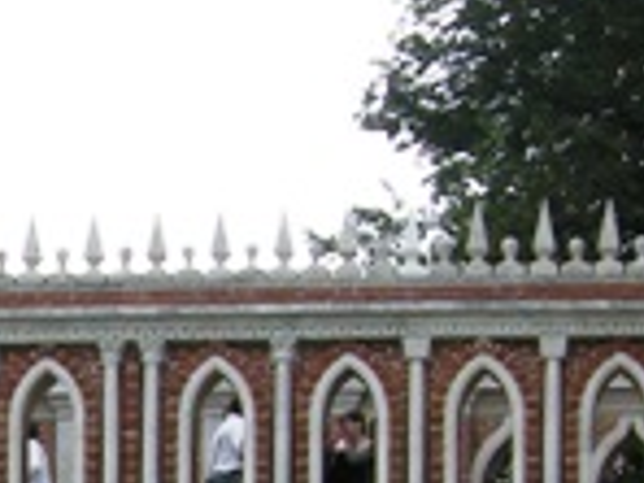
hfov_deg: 12.5
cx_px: -39
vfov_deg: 9.3
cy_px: 701
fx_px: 2902
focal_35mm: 156
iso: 64
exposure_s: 1/202
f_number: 4.8
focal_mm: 7.5
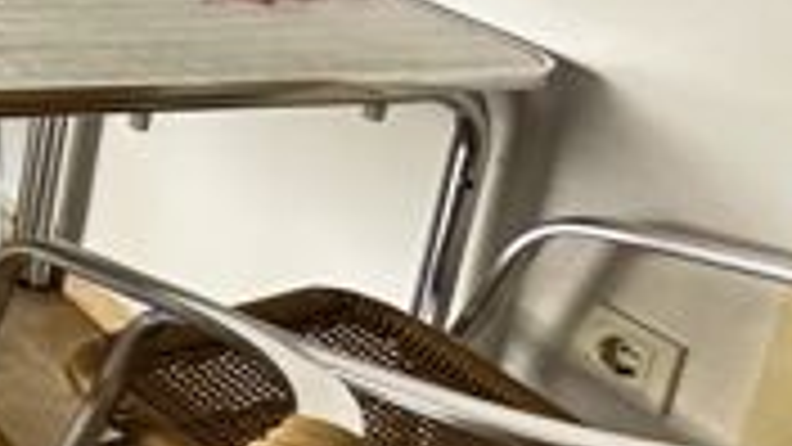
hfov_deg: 19.9
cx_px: -749
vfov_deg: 17.9
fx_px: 1281
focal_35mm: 61
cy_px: -198
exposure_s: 1/60
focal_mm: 2.22
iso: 400
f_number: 2.2
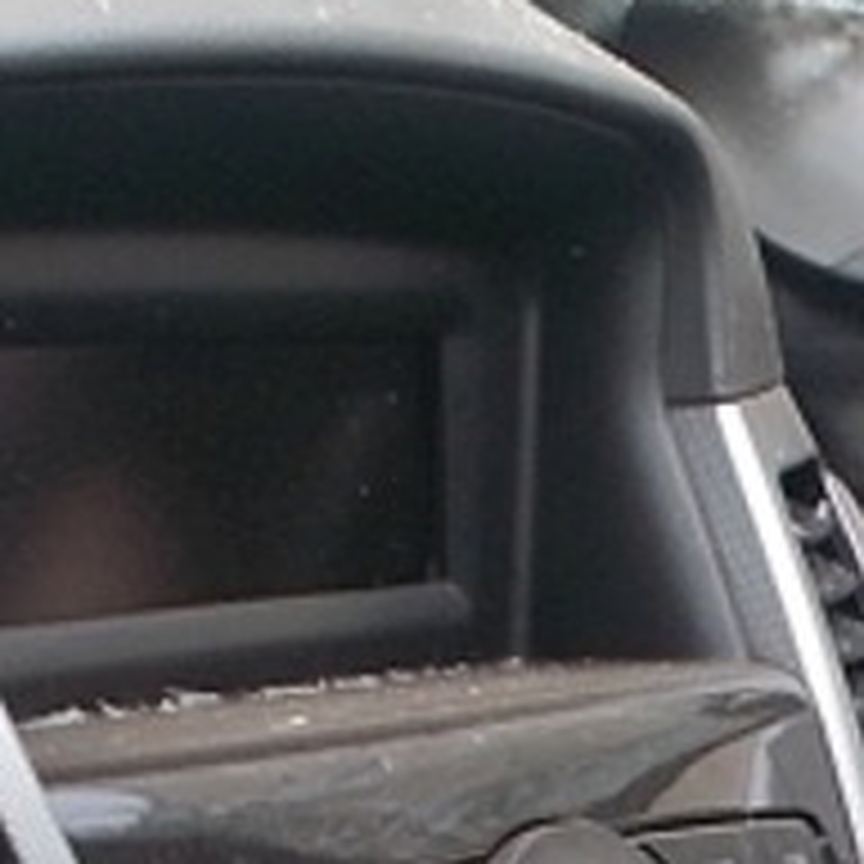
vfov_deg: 11.6
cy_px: 1199
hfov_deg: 11.5
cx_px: 1226
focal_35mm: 146
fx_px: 4123
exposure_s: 1/100
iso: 80
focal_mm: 4.6
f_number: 3.2
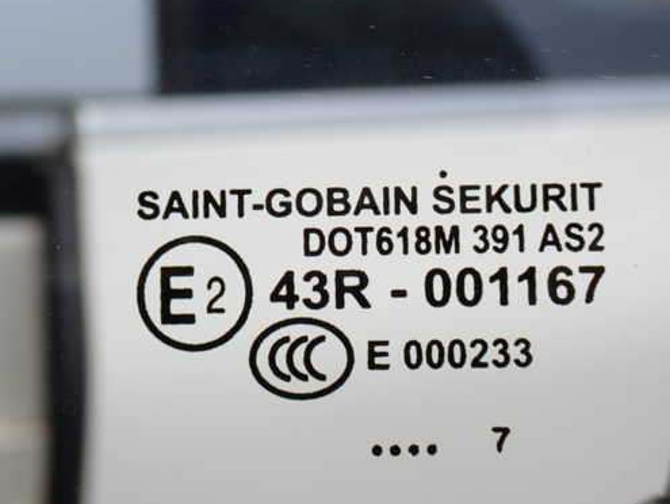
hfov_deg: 22.7
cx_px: 318
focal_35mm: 86
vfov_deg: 17.2
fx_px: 1666
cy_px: 255
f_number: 5.6
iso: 100
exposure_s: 1/800
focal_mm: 12.73
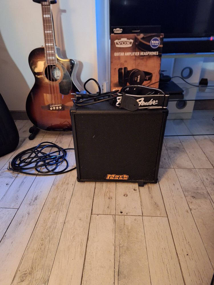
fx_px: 190
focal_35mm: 23
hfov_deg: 58.9
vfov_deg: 73.9
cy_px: 142
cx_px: 107
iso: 1250
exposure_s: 1/11
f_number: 1.8
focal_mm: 5.54
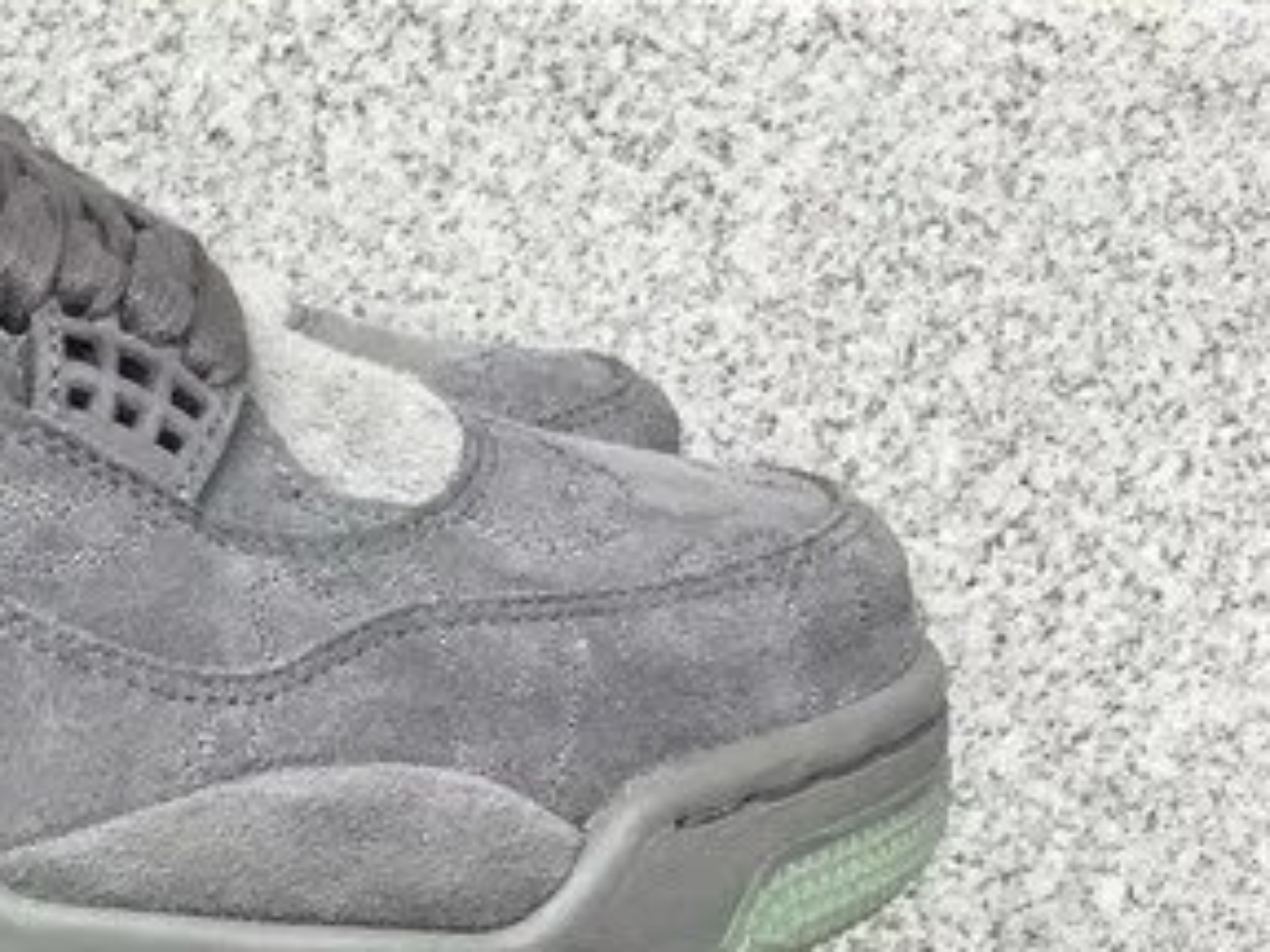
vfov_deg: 15.2
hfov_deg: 19.0
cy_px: 721
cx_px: -295
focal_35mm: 97
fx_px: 3559
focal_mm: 3.3
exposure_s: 1/100
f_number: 2.4
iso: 25
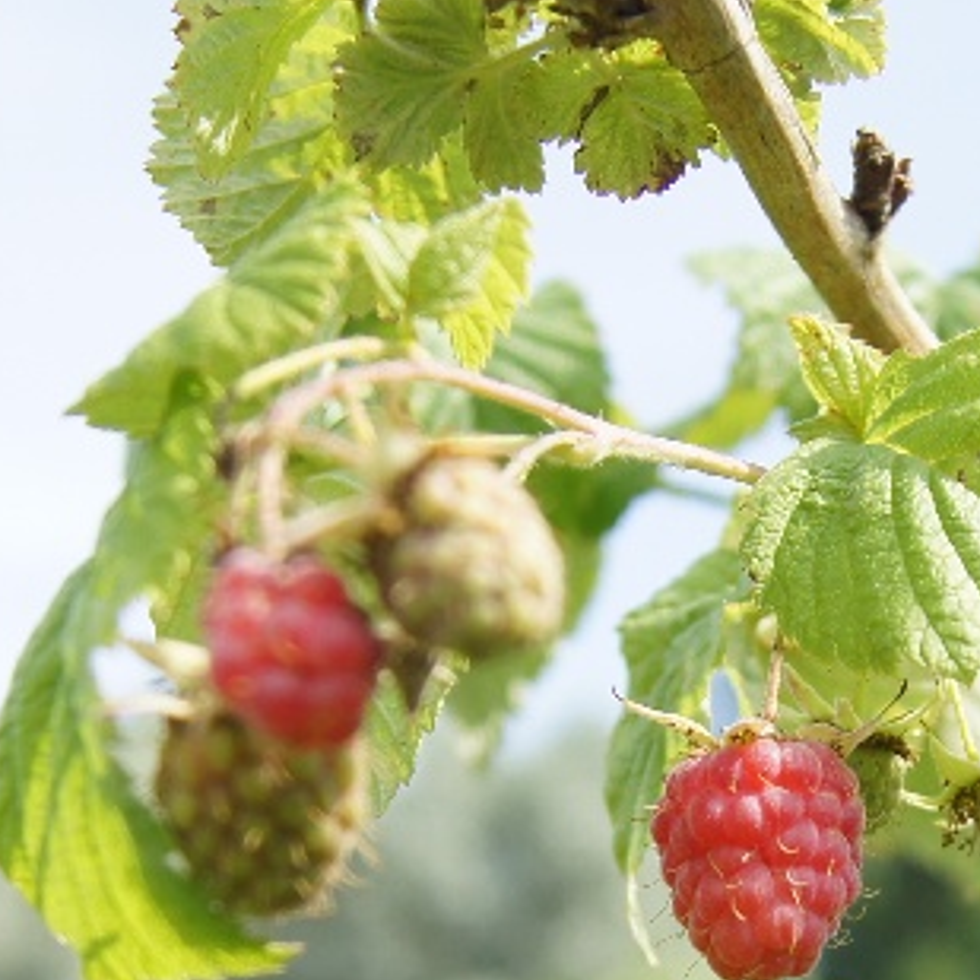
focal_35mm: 89
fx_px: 2851
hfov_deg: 19.2
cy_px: 879
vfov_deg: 19.2
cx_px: 840
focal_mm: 18
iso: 100
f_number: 3.5
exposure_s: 1/500
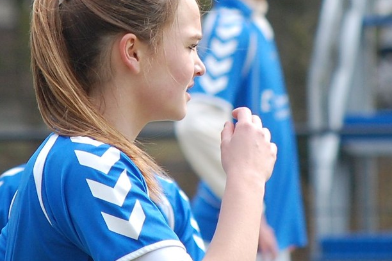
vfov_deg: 3.3
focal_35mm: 414
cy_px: 141
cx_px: 193
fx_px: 4502
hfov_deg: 5.0
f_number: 5.3
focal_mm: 165
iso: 400
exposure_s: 1/640
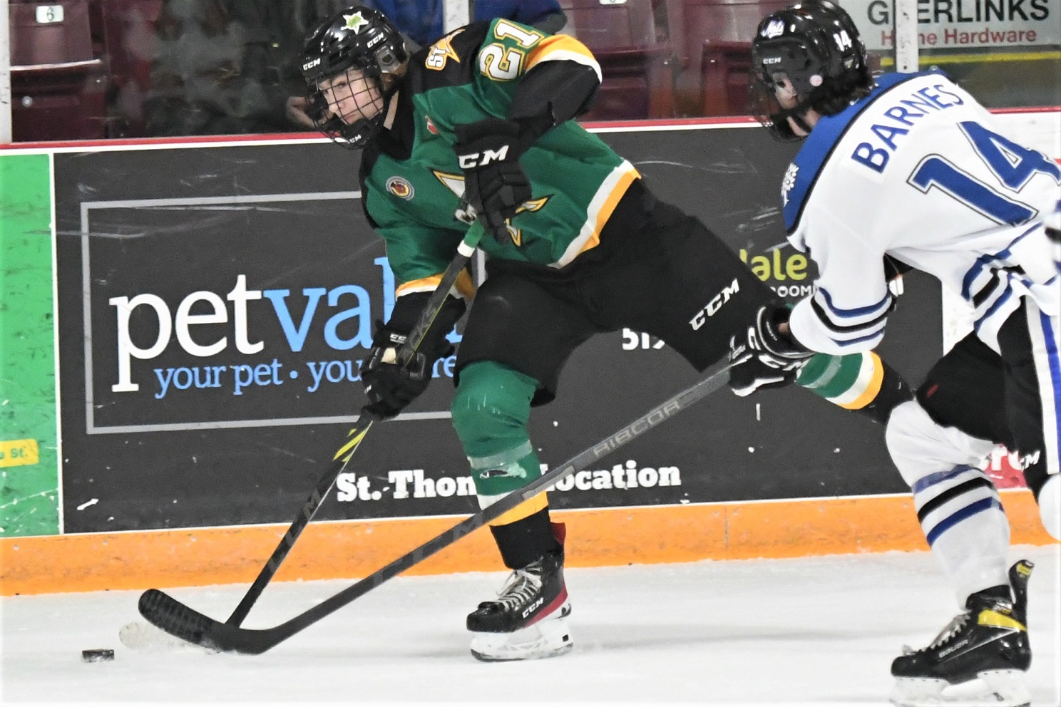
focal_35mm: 153
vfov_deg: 9.0
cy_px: 354
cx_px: 530
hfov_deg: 13.4
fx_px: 4509
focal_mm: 102
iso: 5000
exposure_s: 1/1000
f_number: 2.8
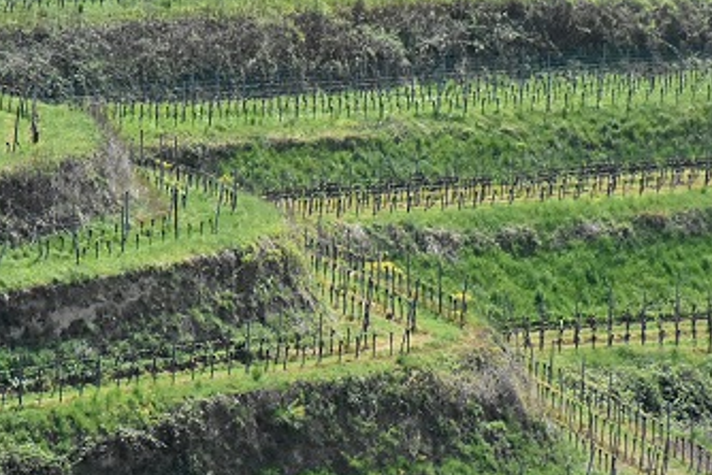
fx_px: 7459
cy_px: 296
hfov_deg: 5.5
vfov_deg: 3.7
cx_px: 266
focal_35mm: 377
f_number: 10
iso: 4500
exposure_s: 1/8000
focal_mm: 140
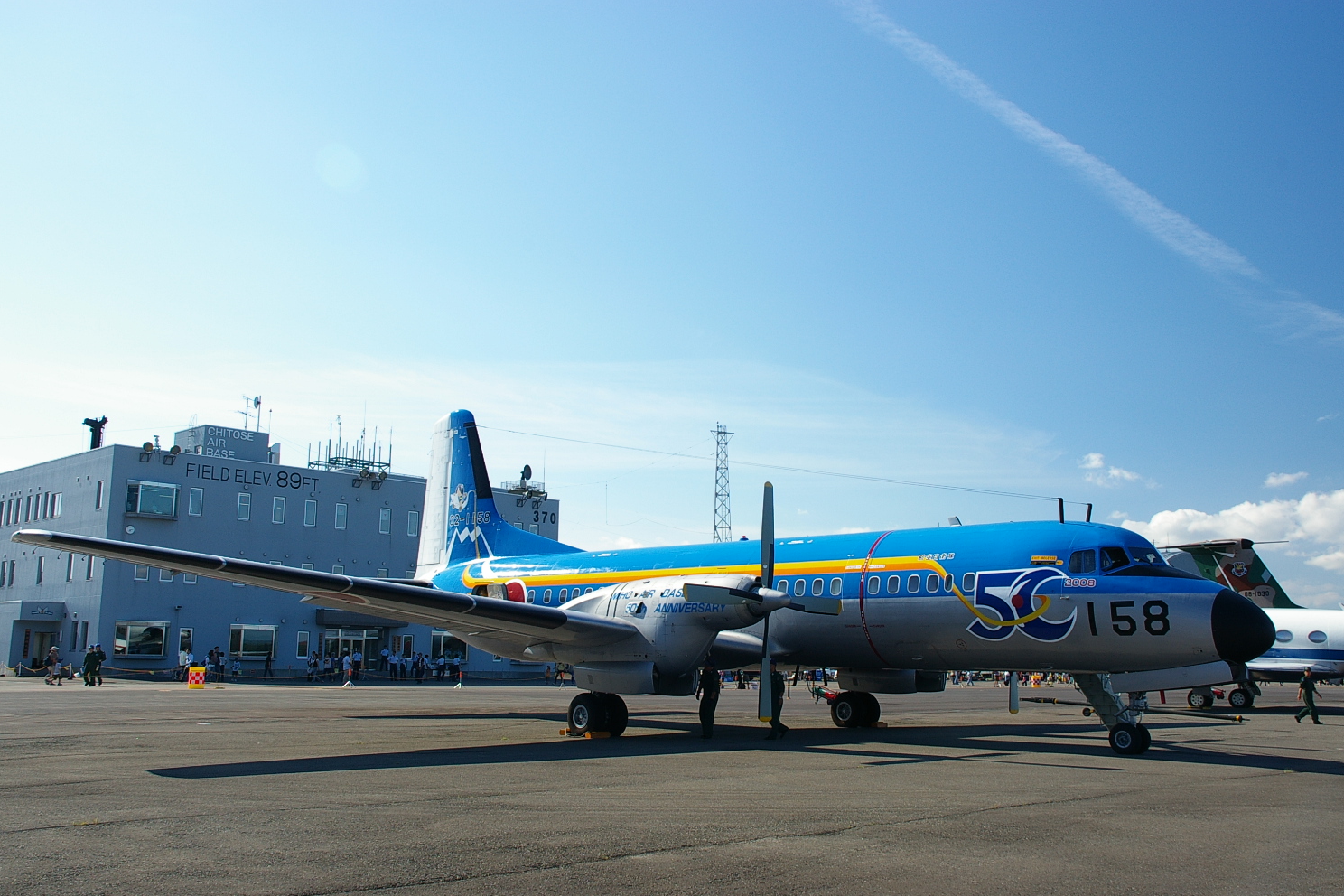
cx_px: 671
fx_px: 1214
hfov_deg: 57.9
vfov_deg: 40.5
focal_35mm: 33
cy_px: 453
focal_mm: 21
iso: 200
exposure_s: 1/60
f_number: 9.5
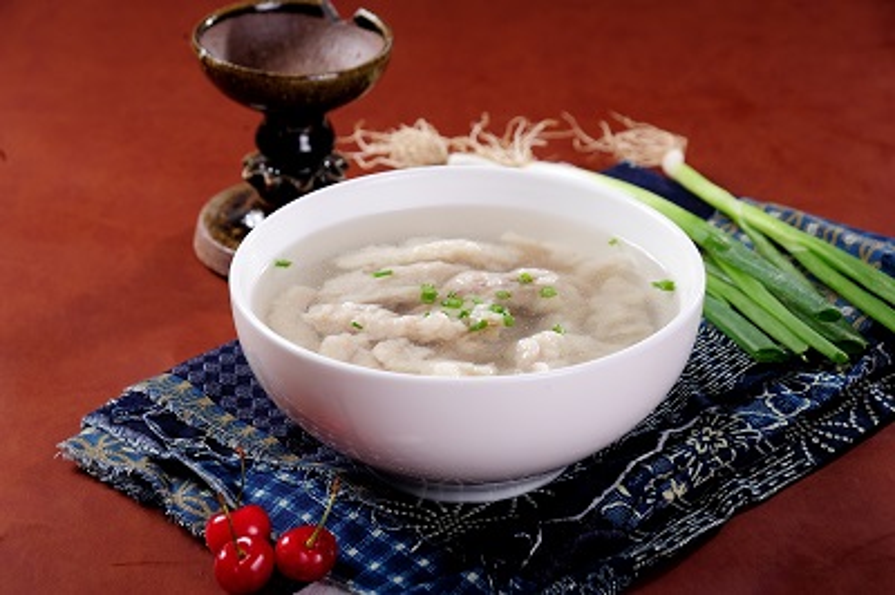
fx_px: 2981
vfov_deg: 11.4
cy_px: 298
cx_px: 448
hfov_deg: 17.1
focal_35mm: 120
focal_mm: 120
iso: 200
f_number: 10
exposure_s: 1/125
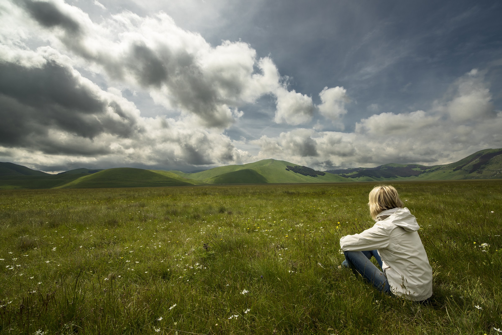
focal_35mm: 15
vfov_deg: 77.3
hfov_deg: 100.4
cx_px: 251
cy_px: 168
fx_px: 209
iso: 64
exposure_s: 1/160
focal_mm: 15
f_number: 16
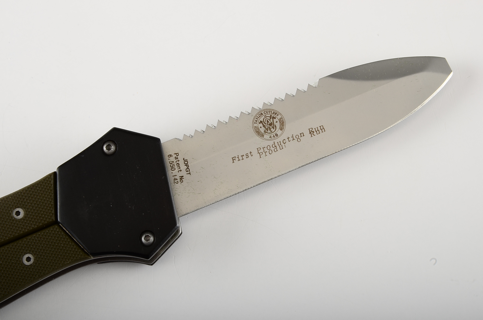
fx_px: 1506
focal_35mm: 112
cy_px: 160
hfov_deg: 18.2
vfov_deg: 12.1
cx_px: 242
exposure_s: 1/250
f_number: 22
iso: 100
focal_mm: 75
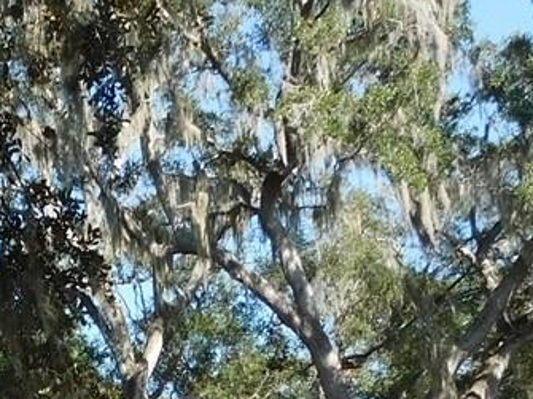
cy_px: 633
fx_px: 1693
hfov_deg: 17.2
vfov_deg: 12.6
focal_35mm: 110
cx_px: -89
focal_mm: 4
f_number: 3
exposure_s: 1/640
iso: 125
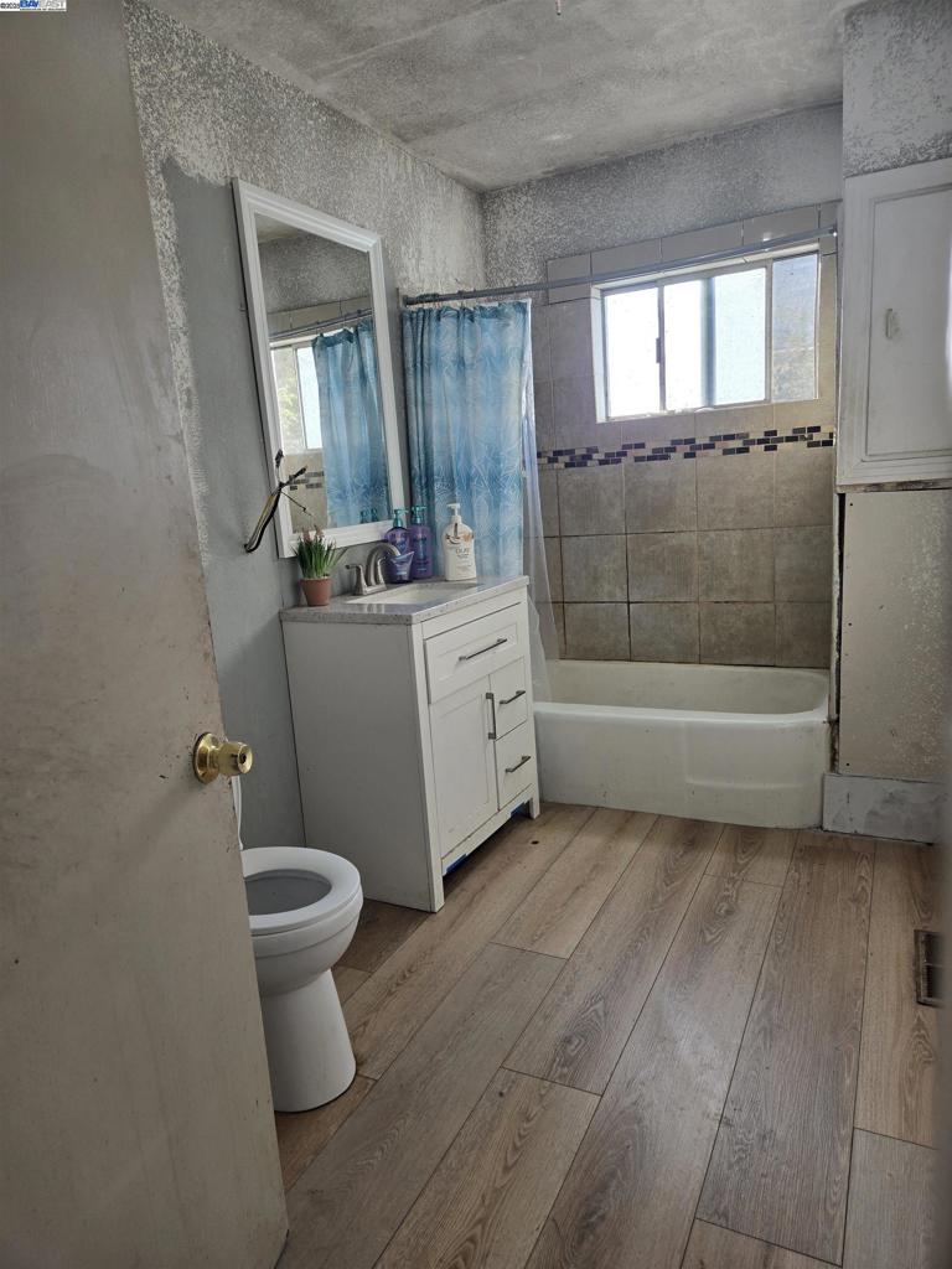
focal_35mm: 23
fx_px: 843
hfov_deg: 58.9
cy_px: 634
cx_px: 476
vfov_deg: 73.9
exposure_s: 1/120
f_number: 1.8
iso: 32
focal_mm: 5.4
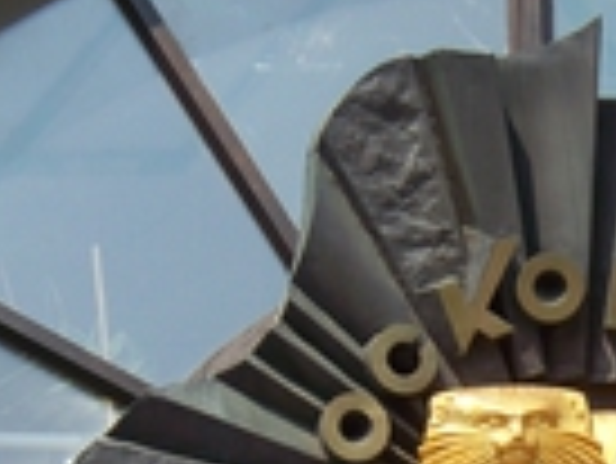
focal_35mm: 263
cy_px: 608
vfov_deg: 5.6
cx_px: 647
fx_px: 4684
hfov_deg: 7.5
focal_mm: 16.86
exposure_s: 1/640
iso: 64
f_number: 3.4
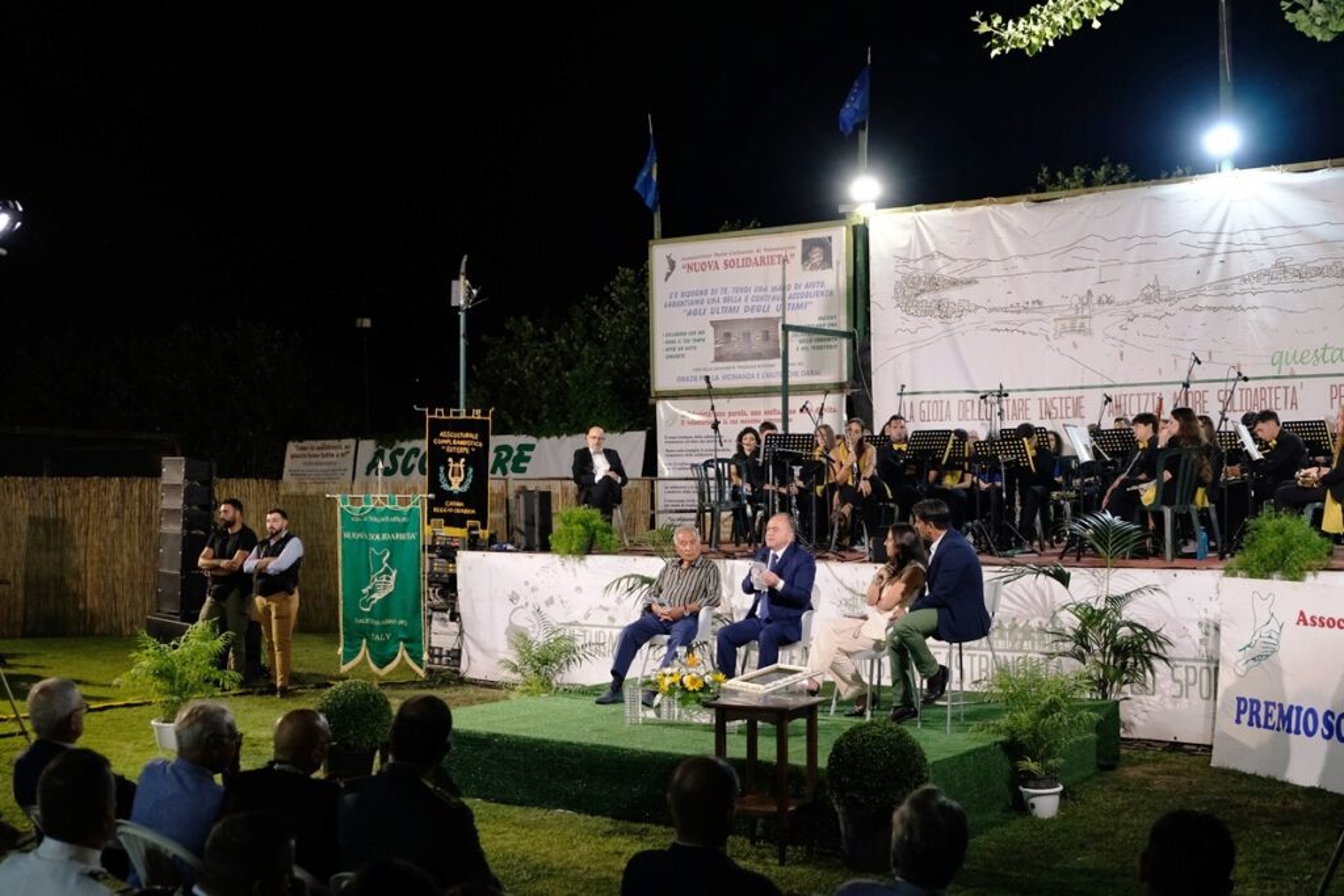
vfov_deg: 31.9
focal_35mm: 42
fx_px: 1568
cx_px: 672
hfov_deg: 46.4
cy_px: 448
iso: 1600
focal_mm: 27.7
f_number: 3.2
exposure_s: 1/125
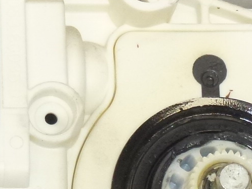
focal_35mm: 185
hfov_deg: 10.5
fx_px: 1347
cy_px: 227
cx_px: -27
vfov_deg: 8.0
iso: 400
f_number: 4
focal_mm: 8
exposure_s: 1/160
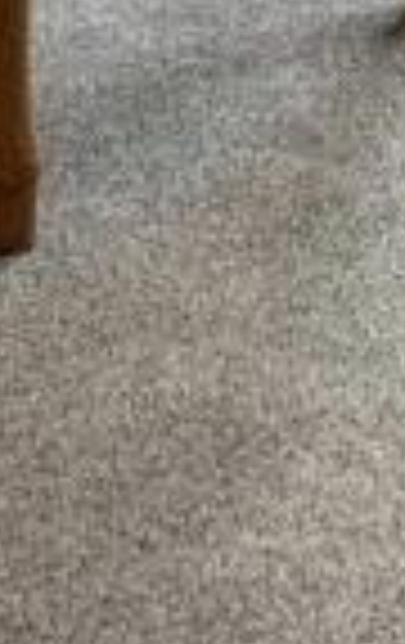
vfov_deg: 9.3
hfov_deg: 6.4
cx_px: -540
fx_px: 3462
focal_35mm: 197
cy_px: -1018
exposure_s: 1/121
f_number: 1.8
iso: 50
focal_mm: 4.25
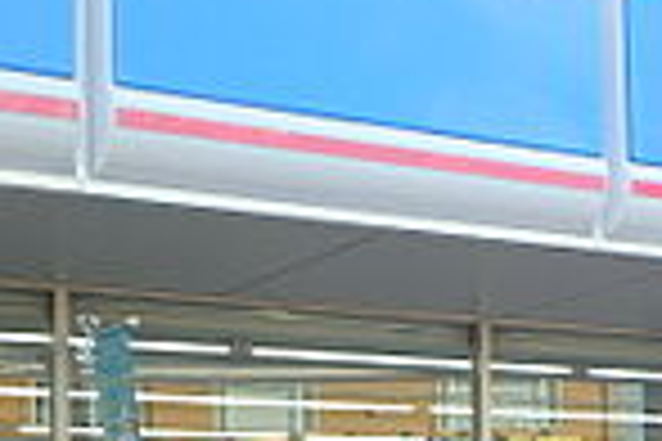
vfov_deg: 13.0
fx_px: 1876
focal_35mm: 102
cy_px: 540
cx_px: 919
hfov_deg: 18.3
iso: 125
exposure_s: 1/125
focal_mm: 6
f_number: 4.9
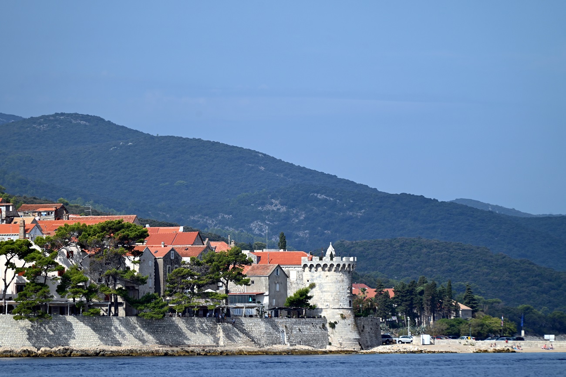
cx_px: 283
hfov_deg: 6.9
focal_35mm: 300
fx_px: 4717
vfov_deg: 4.6
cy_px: 188
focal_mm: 300
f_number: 5.6
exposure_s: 1/1000
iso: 160
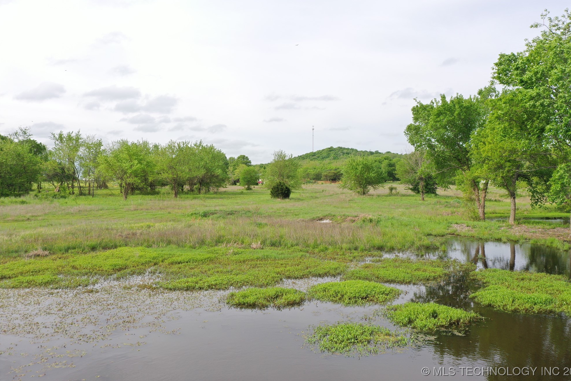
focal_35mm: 29
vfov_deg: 44.9
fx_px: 460
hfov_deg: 63.7
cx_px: 295
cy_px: 185
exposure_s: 1/320
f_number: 5
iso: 100
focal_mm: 10.26
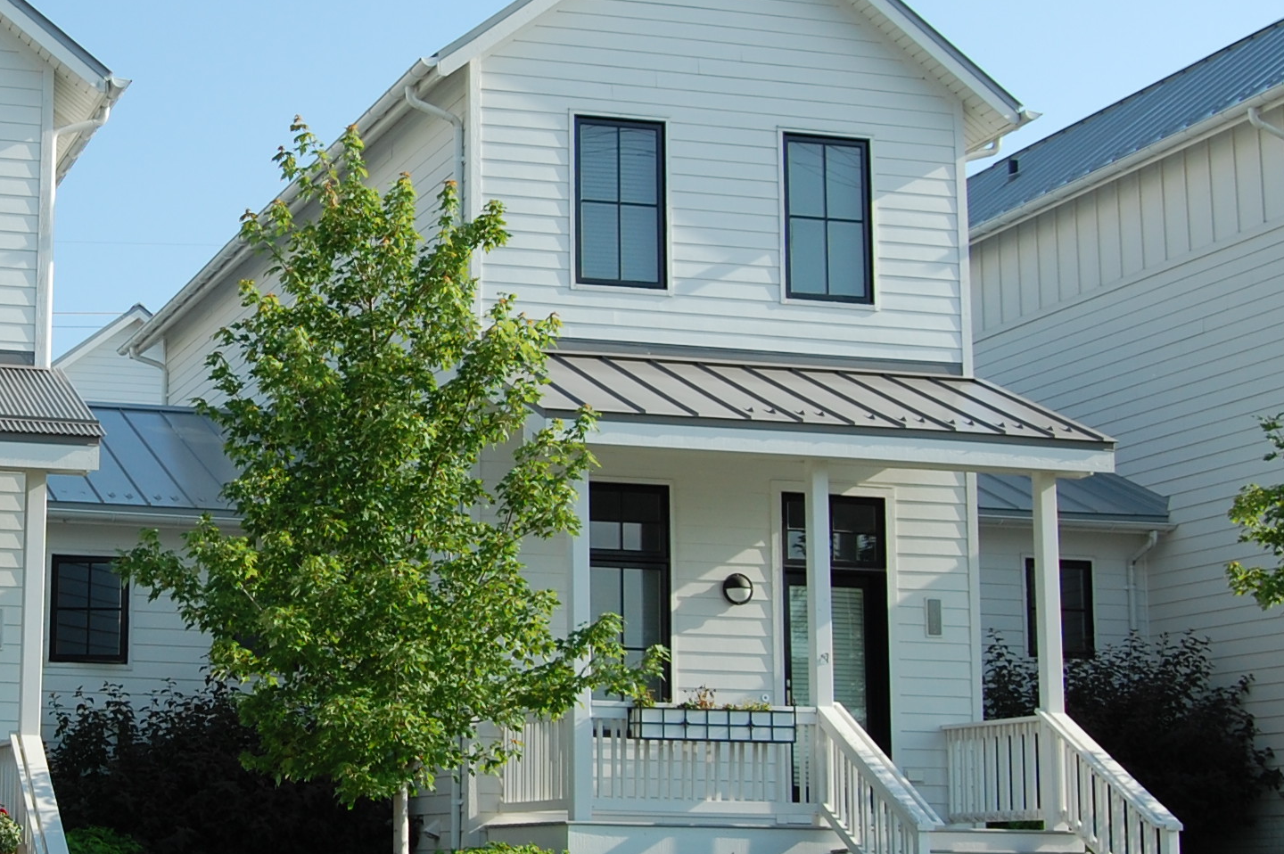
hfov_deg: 27.1
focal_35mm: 72
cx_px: 123
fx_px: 2568
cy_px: 417
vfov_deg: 18.9
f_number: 8
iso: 200
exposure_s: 1/250
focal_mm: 23
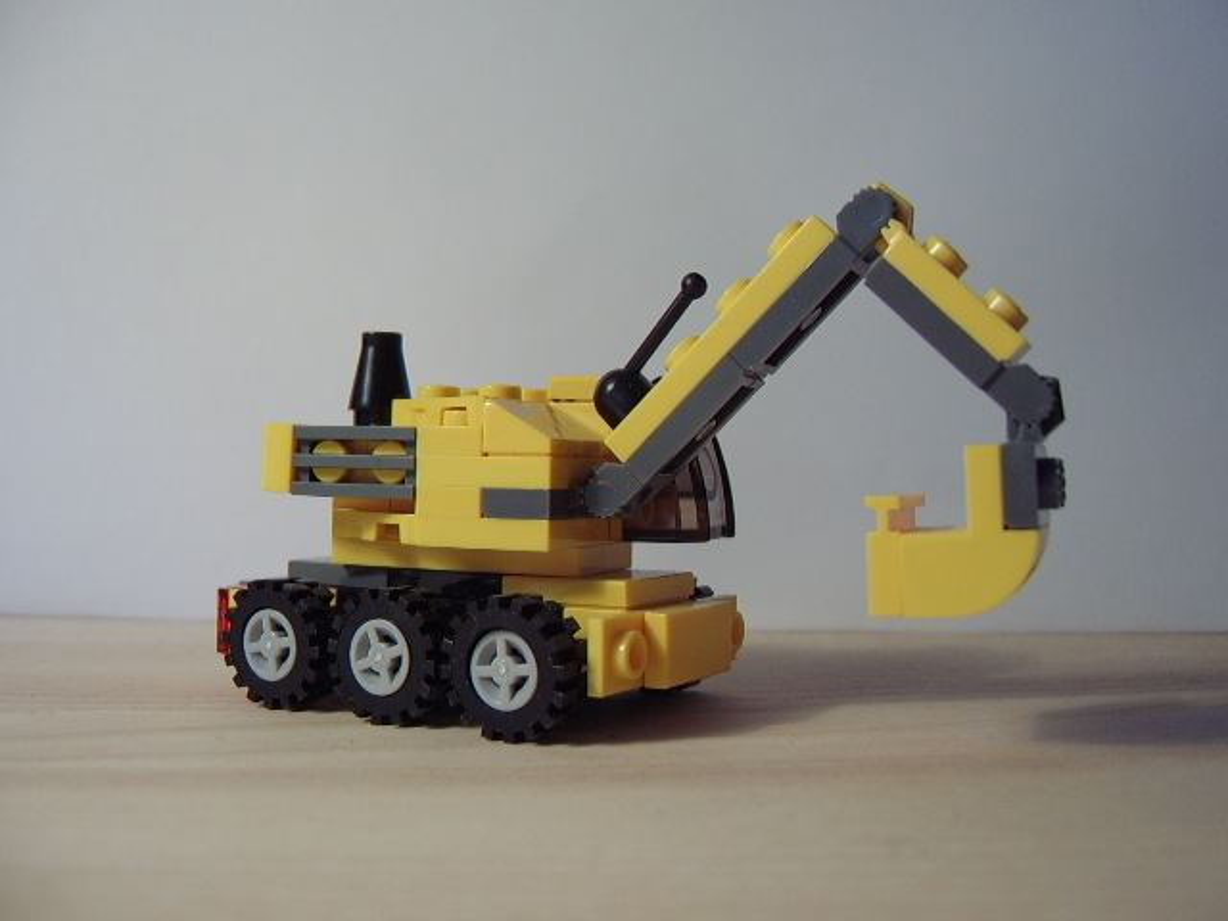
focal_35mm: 31
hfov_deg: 58.4
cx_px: 614
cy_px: 460
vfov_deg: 45.4
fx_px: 1100
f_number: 2.7
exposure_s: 1/36
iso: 100
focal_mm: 8.13
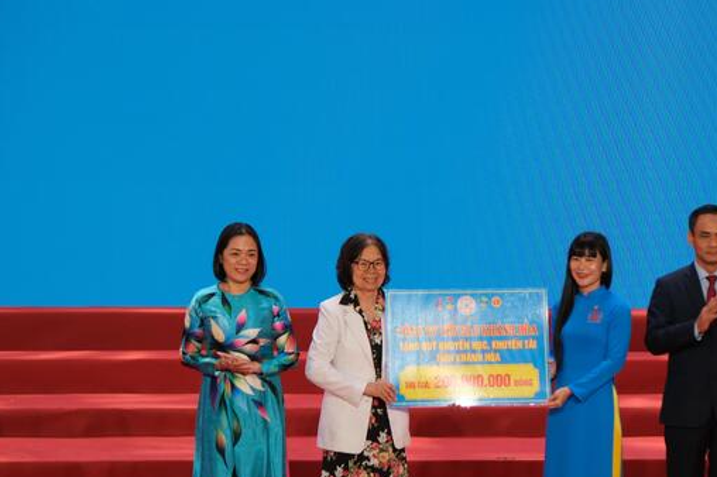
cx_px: 507
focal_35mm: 189
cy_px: 286
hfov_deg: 10.9
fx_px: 3762
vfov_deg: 7.3
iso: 400
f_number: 4
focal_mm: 80
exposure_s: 1/240
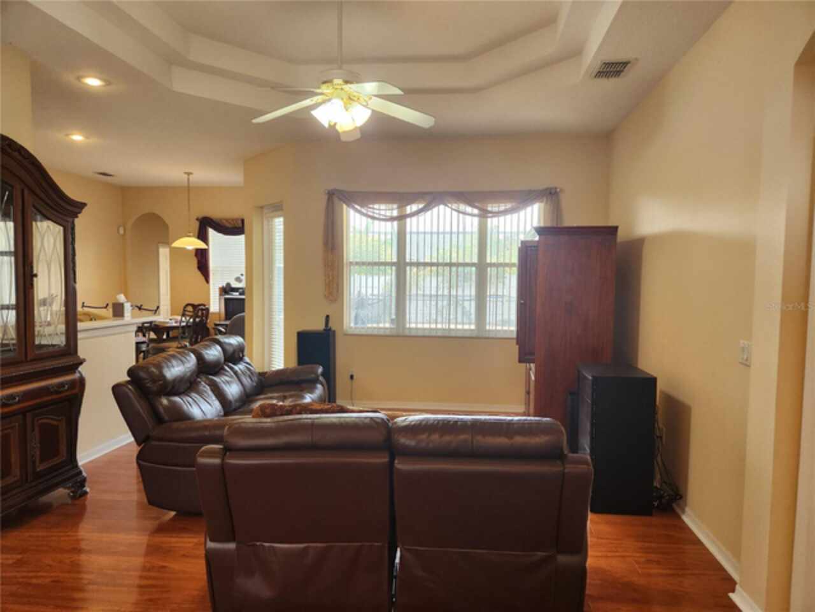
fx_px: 542
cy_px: 306
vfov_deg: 58.9
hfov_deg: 73.9
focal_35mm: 23
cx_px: 408
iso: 200
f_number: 1.8
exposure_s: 1/120
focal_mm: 5.4
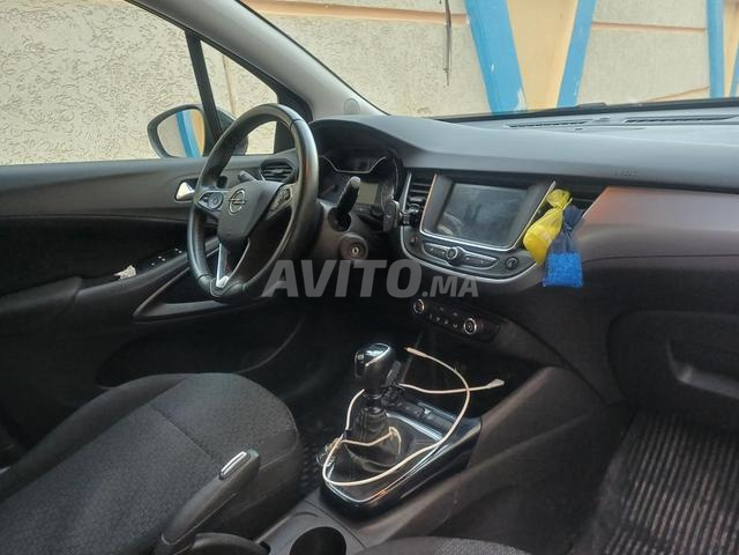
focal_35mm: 25
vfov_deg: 54.9
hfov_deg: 69.4
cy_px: 278
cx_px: 370
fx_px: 534
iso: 320
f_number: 1.8
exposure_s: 1/50
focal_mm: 4.65
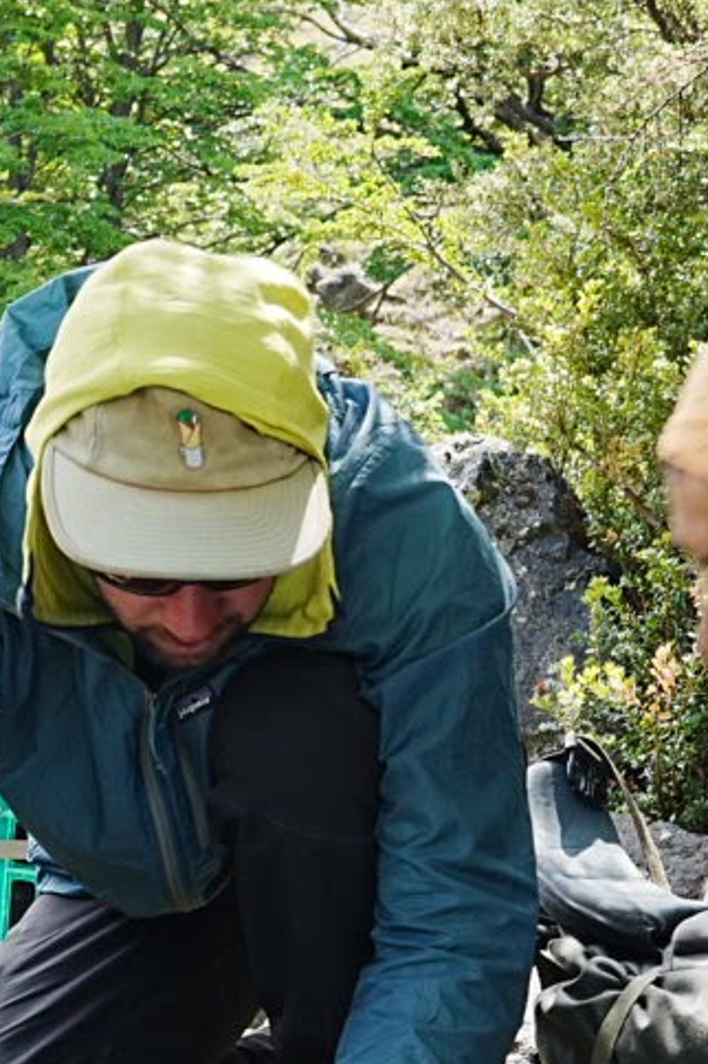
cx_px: -15
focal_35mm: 97
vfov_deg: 20.9
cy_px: 730
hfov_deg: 13.9
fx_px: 2865
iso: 100
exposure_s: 1/50
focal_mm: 29
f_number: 6.3
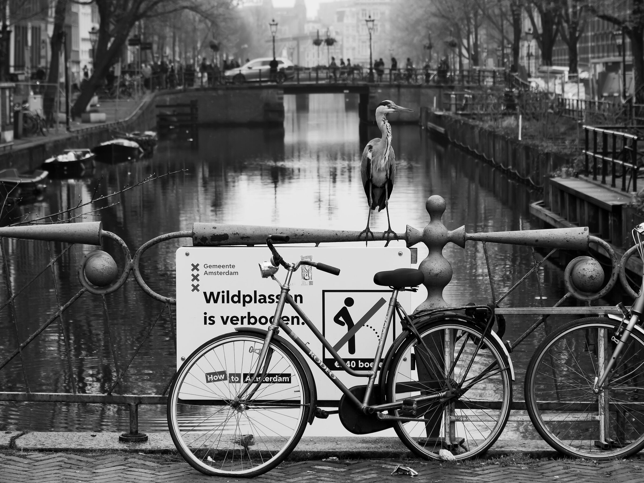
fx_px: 2232
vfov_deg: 12.3
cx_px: 322
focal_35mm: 120
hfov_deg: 16.4
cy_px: 242
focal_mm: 60
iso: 200
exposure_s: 1/320
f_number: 5.6
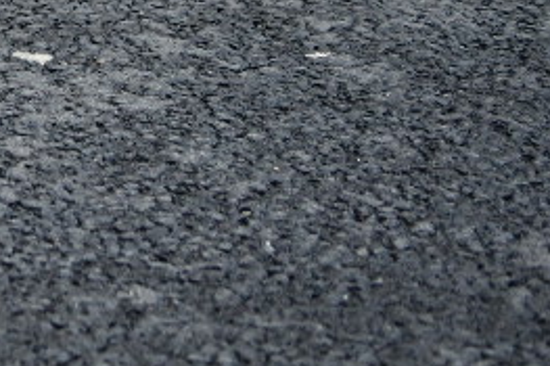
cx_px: -834
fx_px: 3389
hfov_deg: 8.4
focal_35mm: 222
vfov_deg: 5.9
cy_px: -617
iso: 800
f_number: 2.8
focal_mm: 36
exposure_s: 1/6400
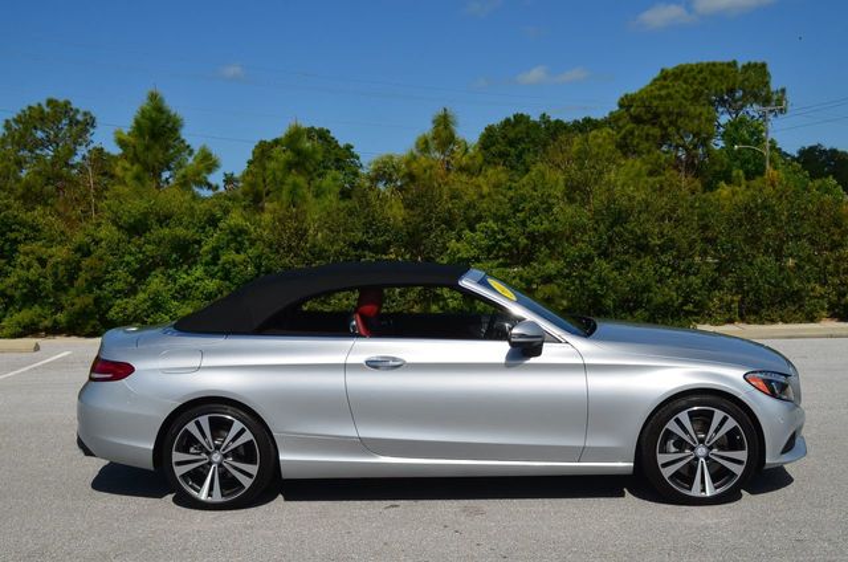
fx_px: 987
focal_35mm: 42
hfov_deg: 46.5
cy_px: 281
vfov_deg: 31.8
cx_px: 424
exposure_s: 1/200
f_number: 13
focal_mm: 28
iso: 100
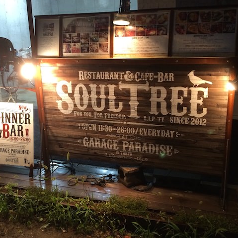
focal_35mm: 40
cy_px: 110
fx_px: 311
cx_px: 96
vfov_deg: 41.8
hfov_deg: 41.7
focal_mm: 4.12
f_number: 2.2
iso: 160
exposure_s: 1/30
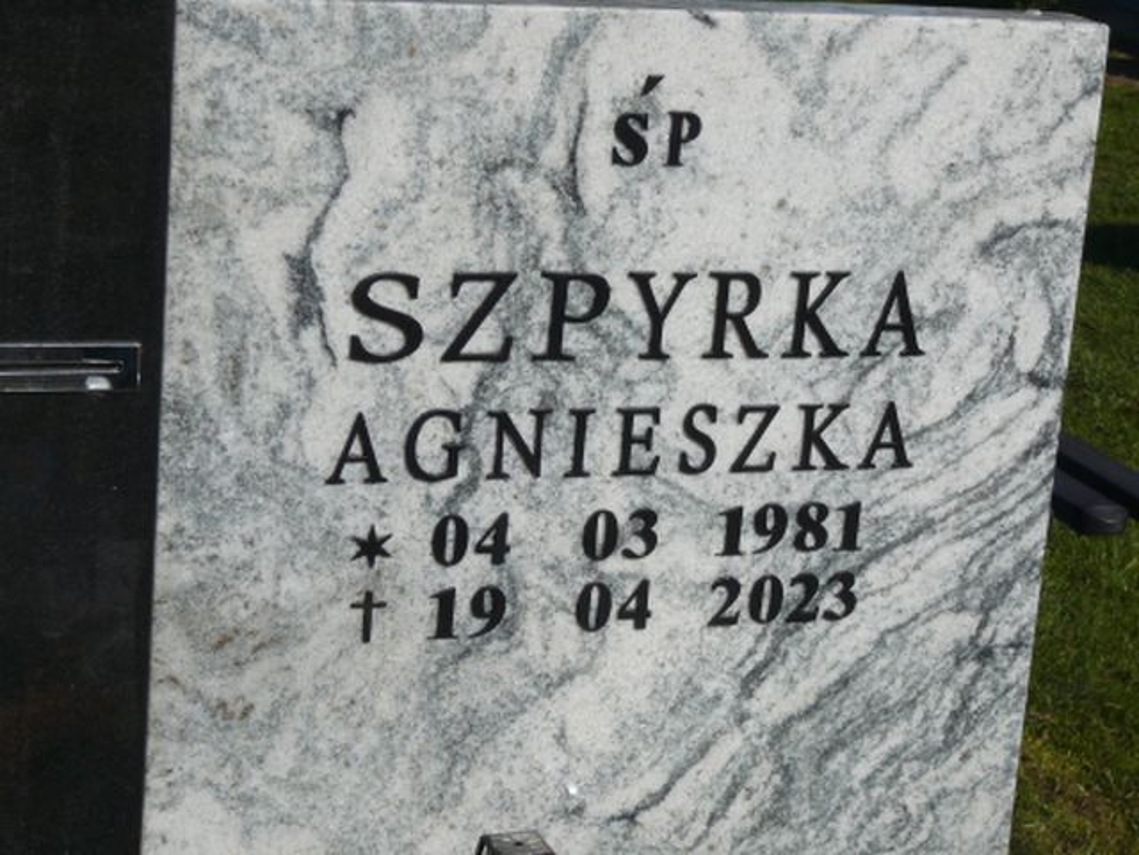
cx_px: 570
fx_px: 2863
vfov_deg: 17.0
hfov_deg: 22.5
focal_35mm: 87
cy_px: 428
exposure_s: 1/640
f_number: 6.3
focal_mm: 13
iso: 80
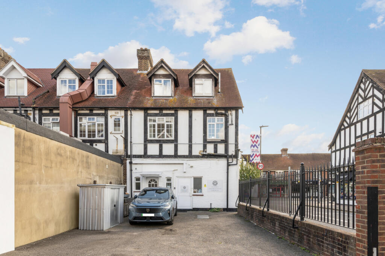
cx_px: 192
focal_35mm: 14
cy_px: 128
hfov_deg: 104.3
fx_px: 150
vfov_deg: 81.1
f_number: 8
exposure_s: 1/100
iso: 200
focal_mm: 14
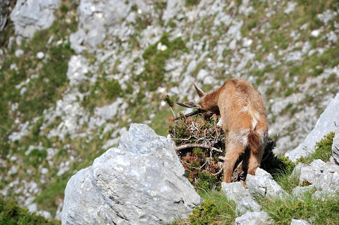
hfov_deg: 8.2
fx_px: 2352
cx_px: 170
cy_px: 112
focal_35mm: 250
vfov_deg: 5.5
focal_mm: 250
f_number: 11
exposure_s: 1/500
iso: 400
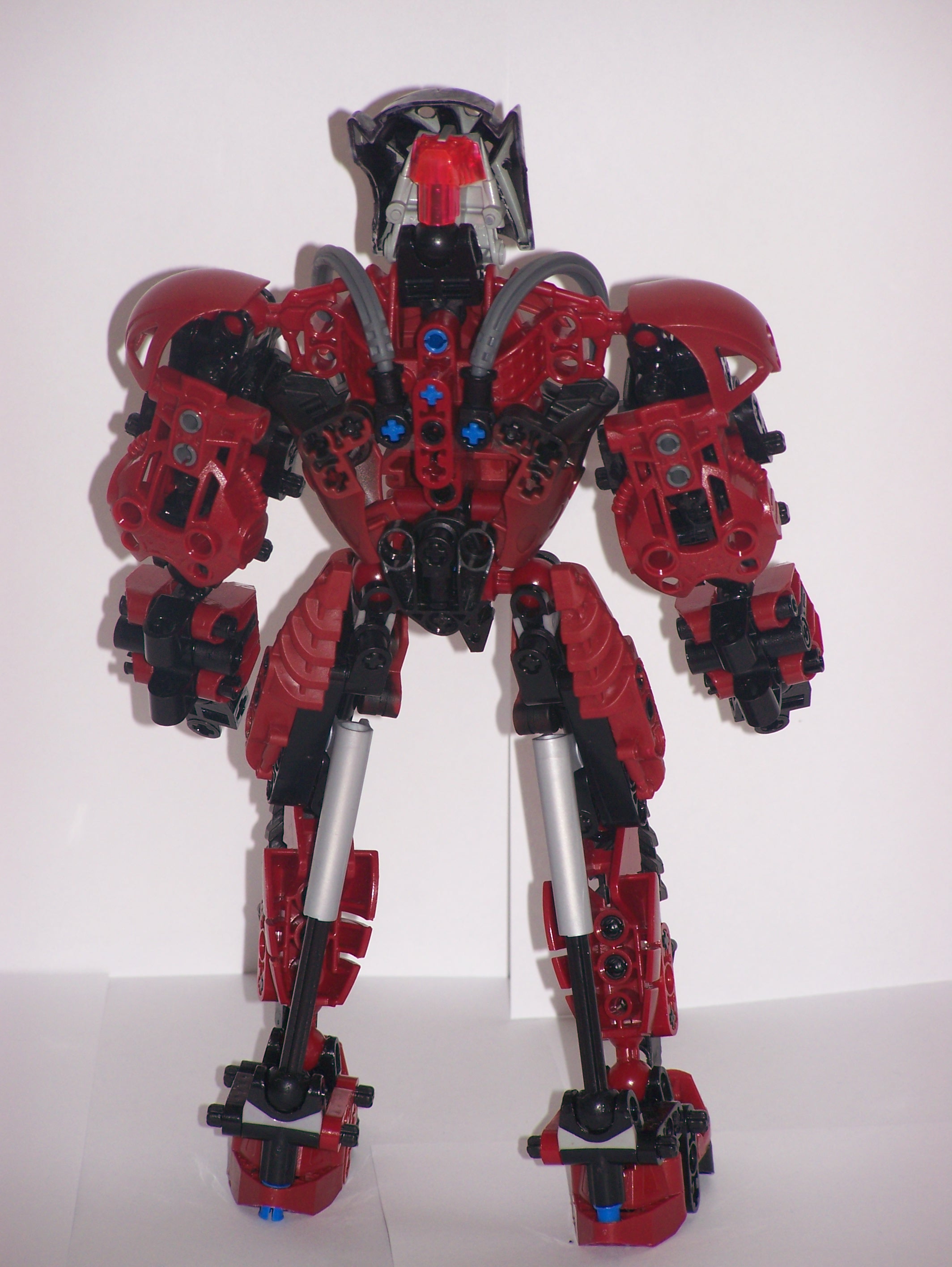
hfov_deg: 6.3
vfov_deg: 8.3
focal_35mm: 238
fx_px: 8717
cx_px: 476
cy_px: 634
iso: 80
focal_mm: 39.5
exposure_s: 1/160
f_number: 3.3
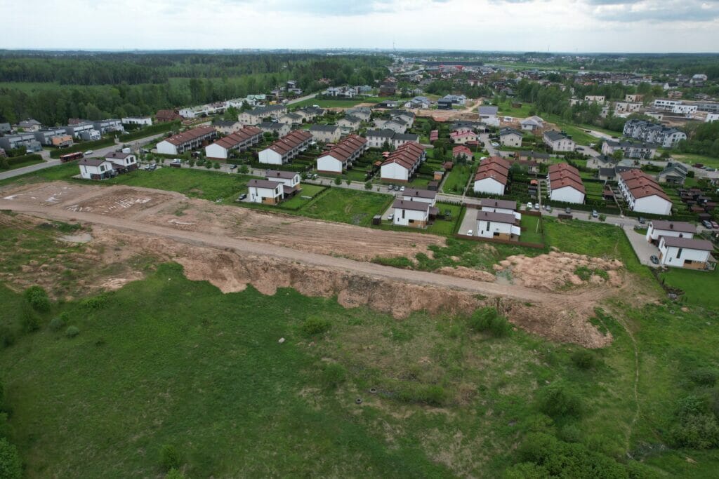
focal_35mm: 22
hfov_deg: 78.6
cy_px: 240
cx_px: 360
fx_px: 439
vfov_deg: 57.2
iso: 100
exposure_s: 1/1250
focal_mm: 8.38
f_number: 2.8
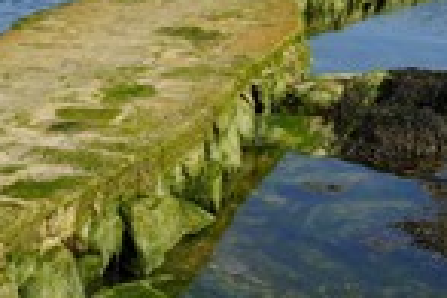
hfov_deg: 23.4
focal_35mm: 83
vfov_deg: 15.9
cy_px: -52
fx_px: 1031
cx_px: 0
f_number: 11
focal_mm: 29
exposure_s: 1/320
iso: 200
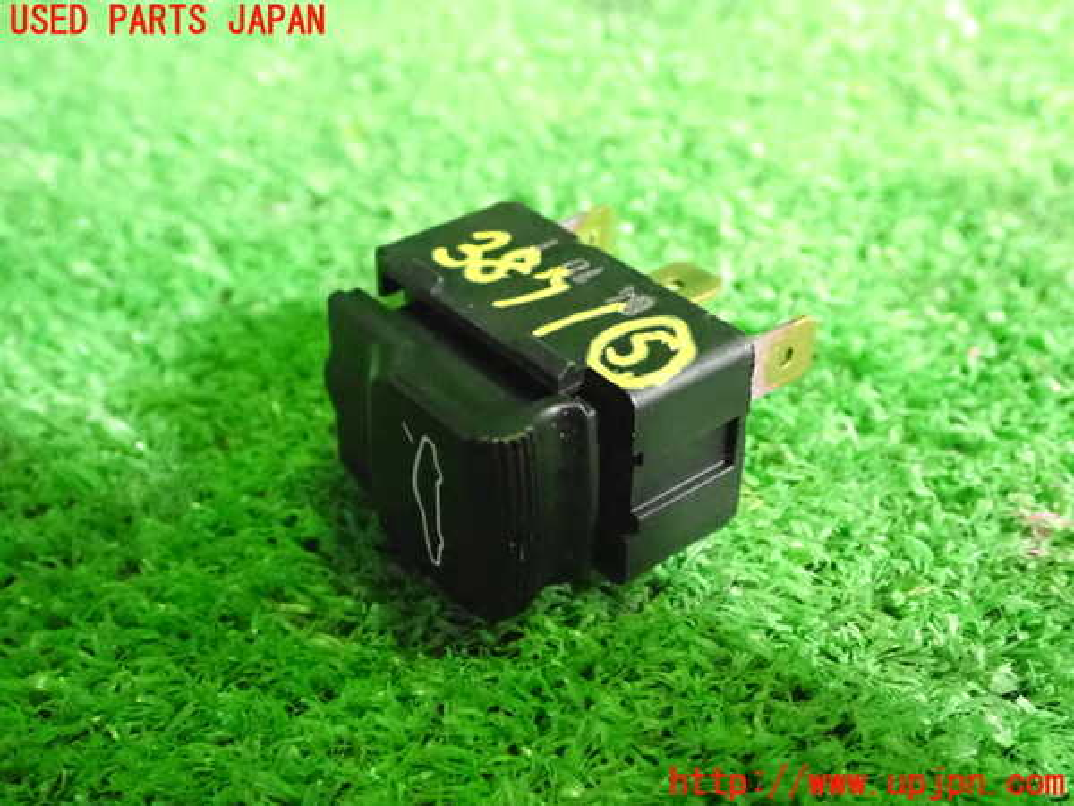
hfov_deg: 40.4
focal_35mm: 47
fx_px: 1458
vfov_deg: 30.9
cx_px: 537
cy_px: 403
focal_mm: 8.4
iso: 5000
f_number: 3.1
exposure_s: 1/160
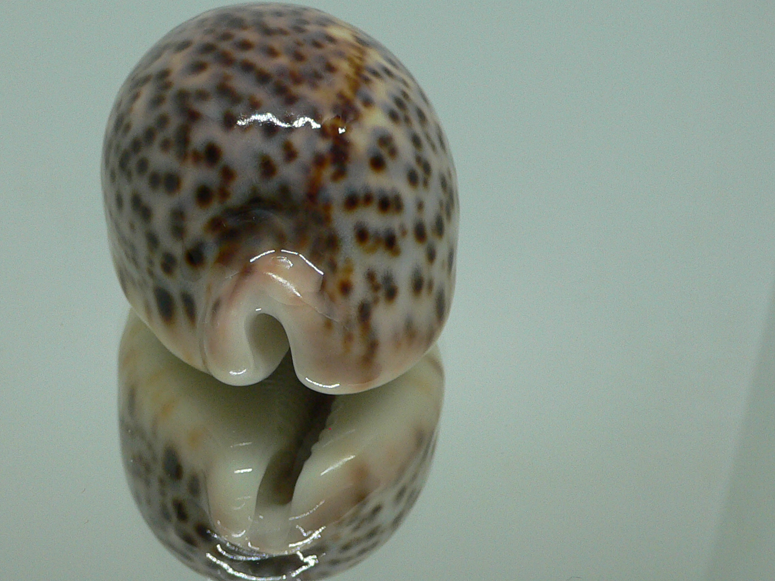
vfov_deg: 29.0
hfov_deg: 37.8
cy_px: 347
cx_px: 268
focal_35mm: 50
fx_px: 1119
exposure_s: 1/60
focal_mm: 4.6
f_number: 2.8
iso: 150
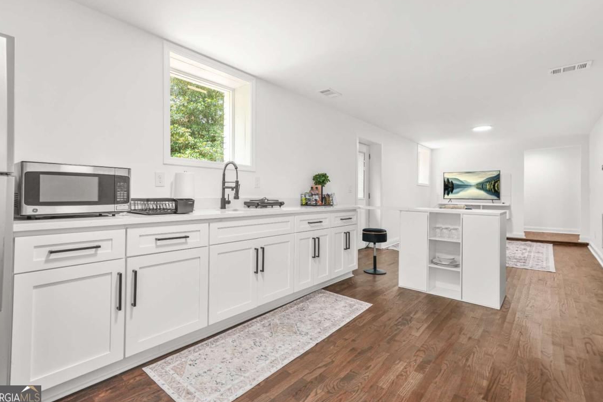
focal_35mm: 16
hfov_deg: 96.7
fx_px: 268
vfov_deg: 73.7
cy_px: 192
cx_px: 299
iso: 400
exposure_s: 1/3
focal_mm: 15
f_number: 8
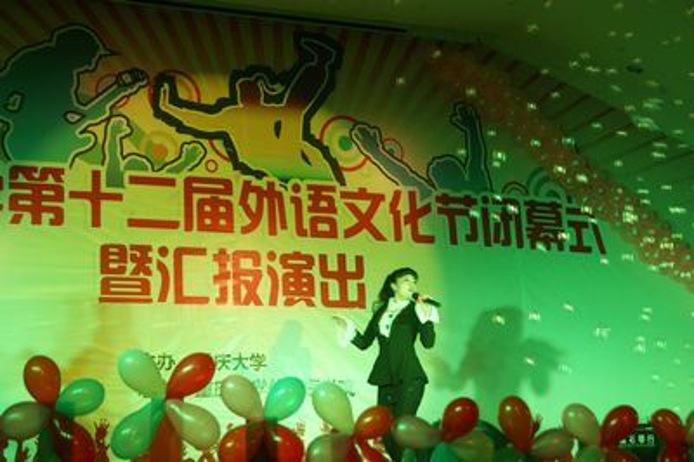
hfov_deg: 37.9
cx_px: 347
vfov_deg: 25.7
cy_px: 231
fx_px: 1011
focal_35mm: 52
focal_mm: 35
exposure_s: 1/20
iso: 400
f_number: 5
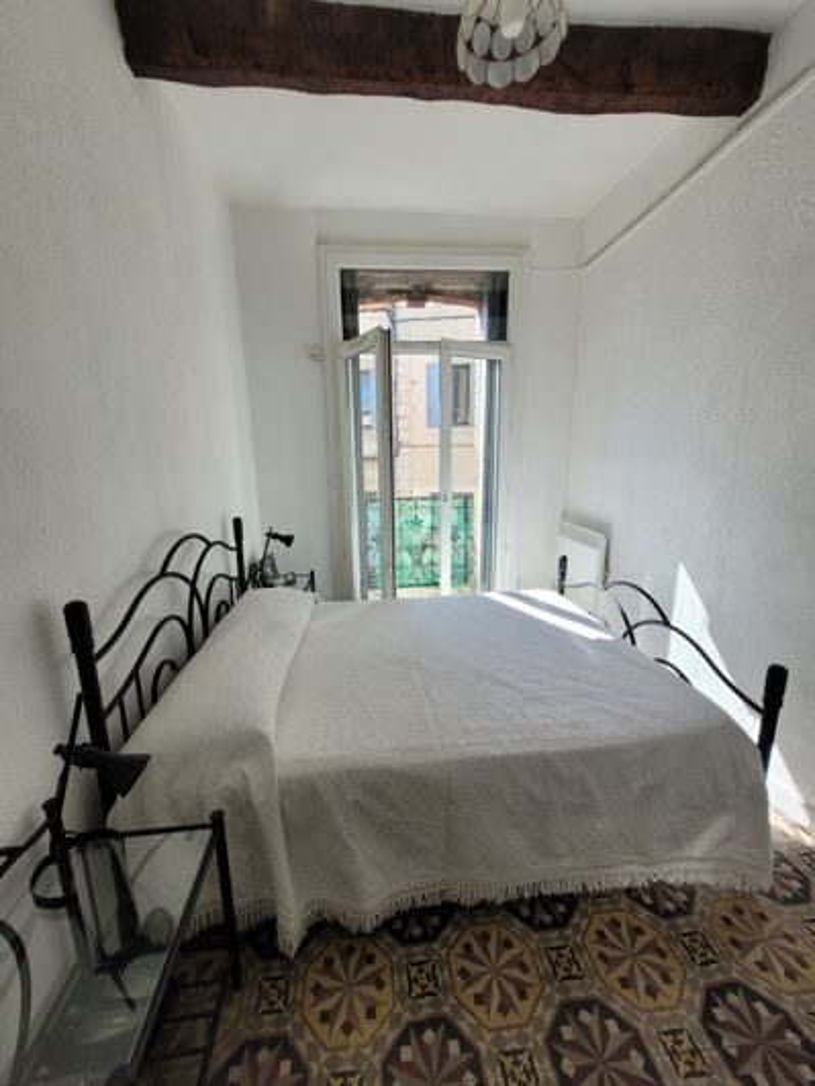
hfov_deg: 89.9
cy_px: 543
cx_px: 408
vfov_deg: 106.2
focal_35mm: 13
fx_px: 408
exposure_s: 1/231
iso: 40
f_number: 2.2
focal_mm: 1.74
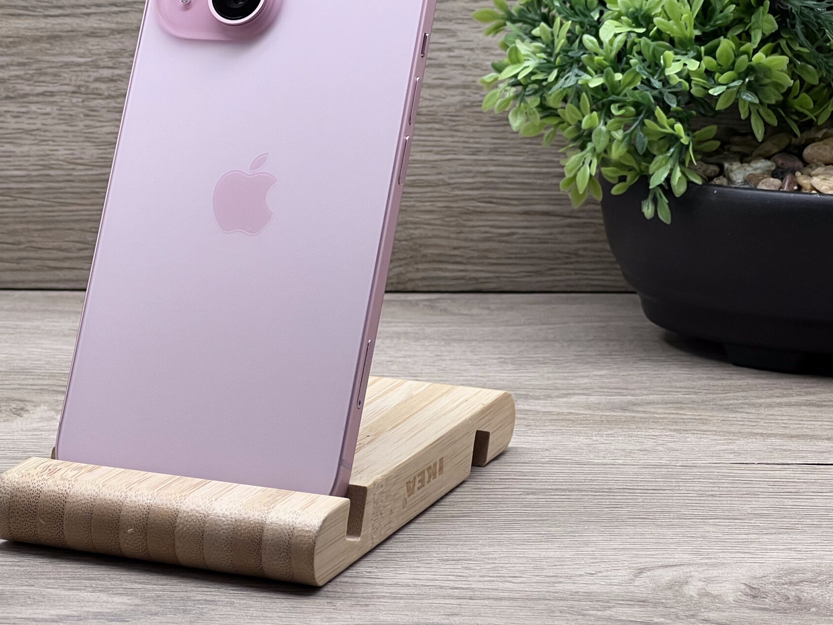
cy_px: 164
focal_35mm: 116
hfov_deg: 16.9
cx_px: 260
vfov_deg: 12.7
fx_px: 2791
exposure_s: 1/100
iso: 64
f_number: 2.8
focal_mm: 9
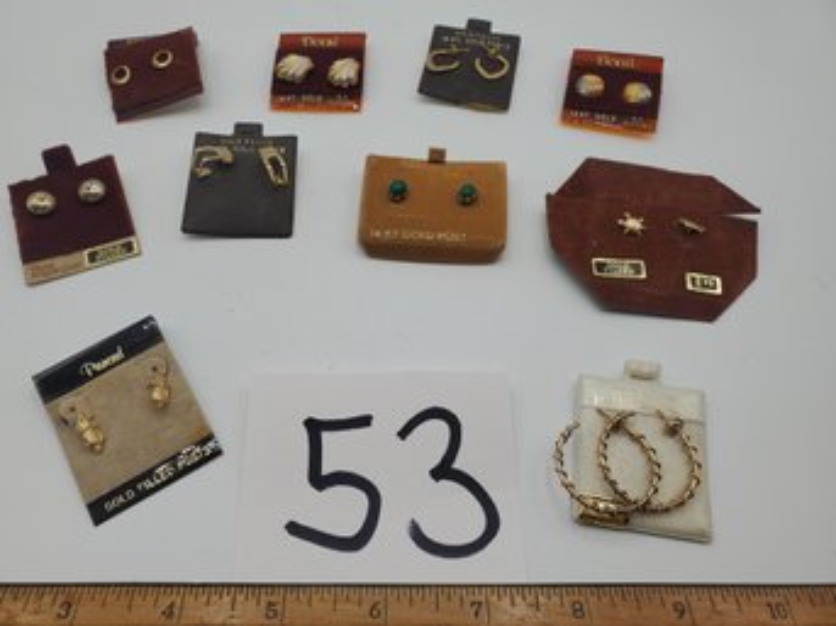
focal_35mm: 26
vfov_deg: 53.0
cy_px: 313
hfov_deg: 67.3
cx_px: 418
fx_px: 628
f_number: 2.4
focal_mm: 4.3
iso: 50
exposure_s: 1/694
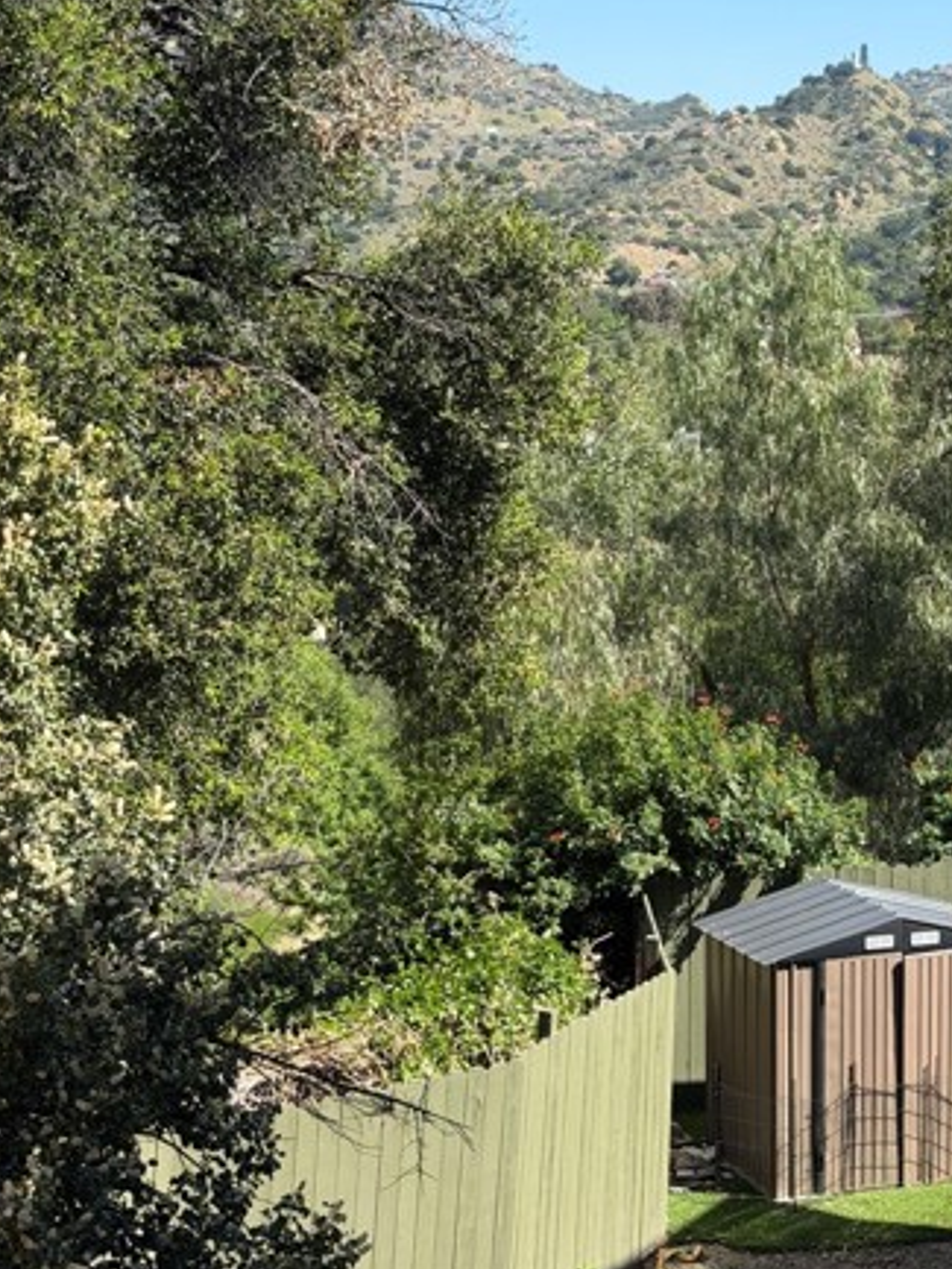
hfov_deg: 20.7
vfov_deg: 27.4
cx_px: 516
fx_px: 2602
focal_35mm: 71
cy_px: 536
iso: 64
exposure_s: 1/2273
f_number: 1.78
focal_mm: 6.76
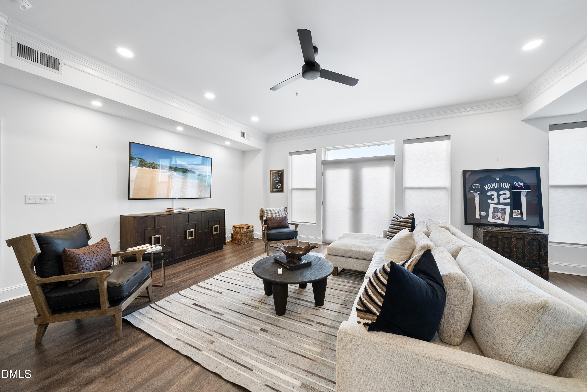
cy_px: 196
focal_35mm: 12
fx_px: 196
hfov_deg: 112.6
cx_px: 294
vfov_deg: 90.1
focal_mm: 12
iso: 800
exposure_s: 1/15
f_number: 7.1
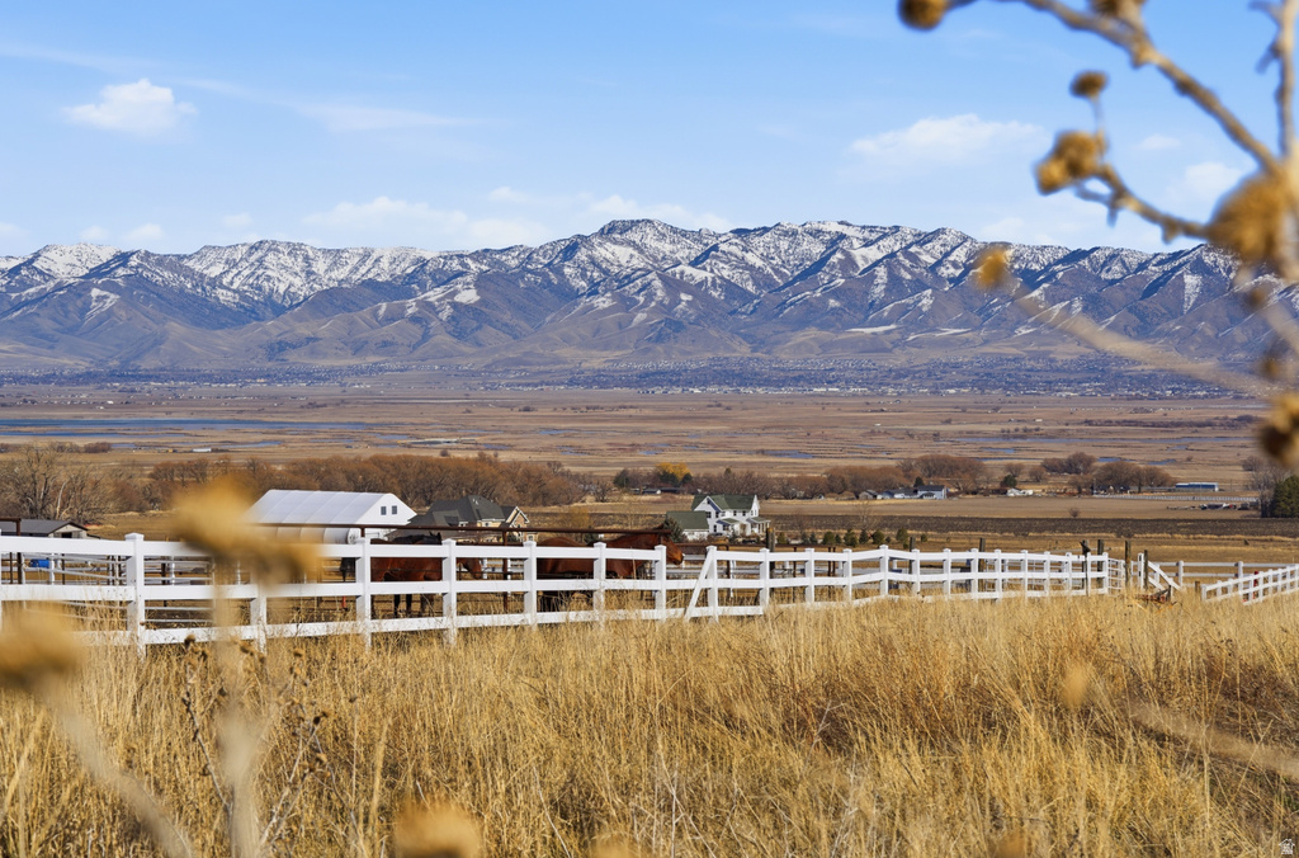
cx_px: 650
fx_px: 2698
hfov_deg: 27.1
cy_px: 429
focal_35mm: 75
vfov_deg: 18.1
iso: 100
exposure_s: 1/8000
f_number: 8
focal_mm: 75
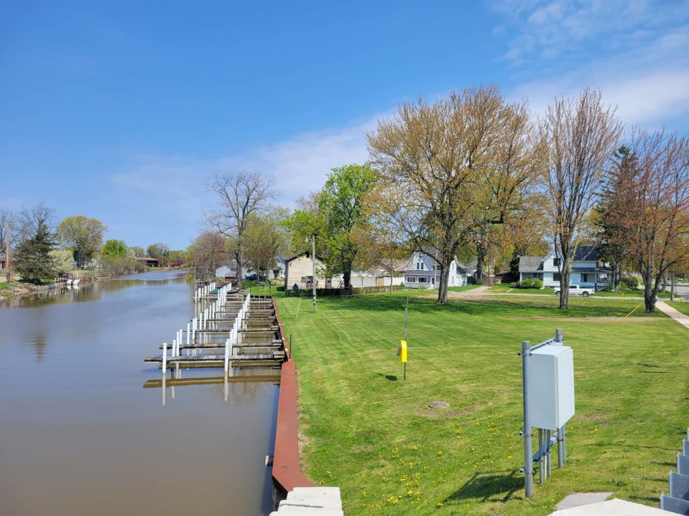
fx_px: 518
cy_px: 258
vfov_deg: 53.1
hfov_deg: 67.3
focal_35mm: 26
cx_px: 344
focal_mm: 5.4
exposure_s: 1/2531
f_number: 1.8
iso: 40
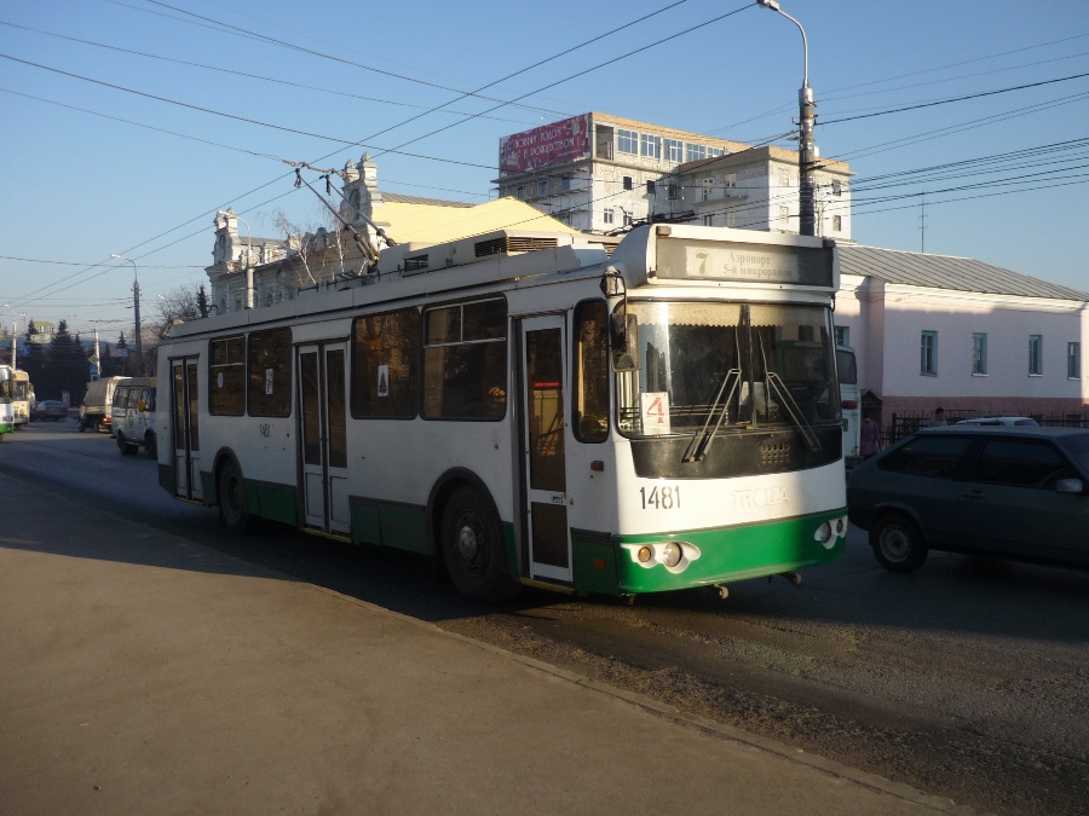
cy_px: 408
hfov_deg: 55.4
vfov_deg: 42.9
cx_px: 544
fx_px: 1038
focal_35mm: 33
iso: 100
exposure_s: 1/1000
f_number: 2.8
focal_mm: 5.5
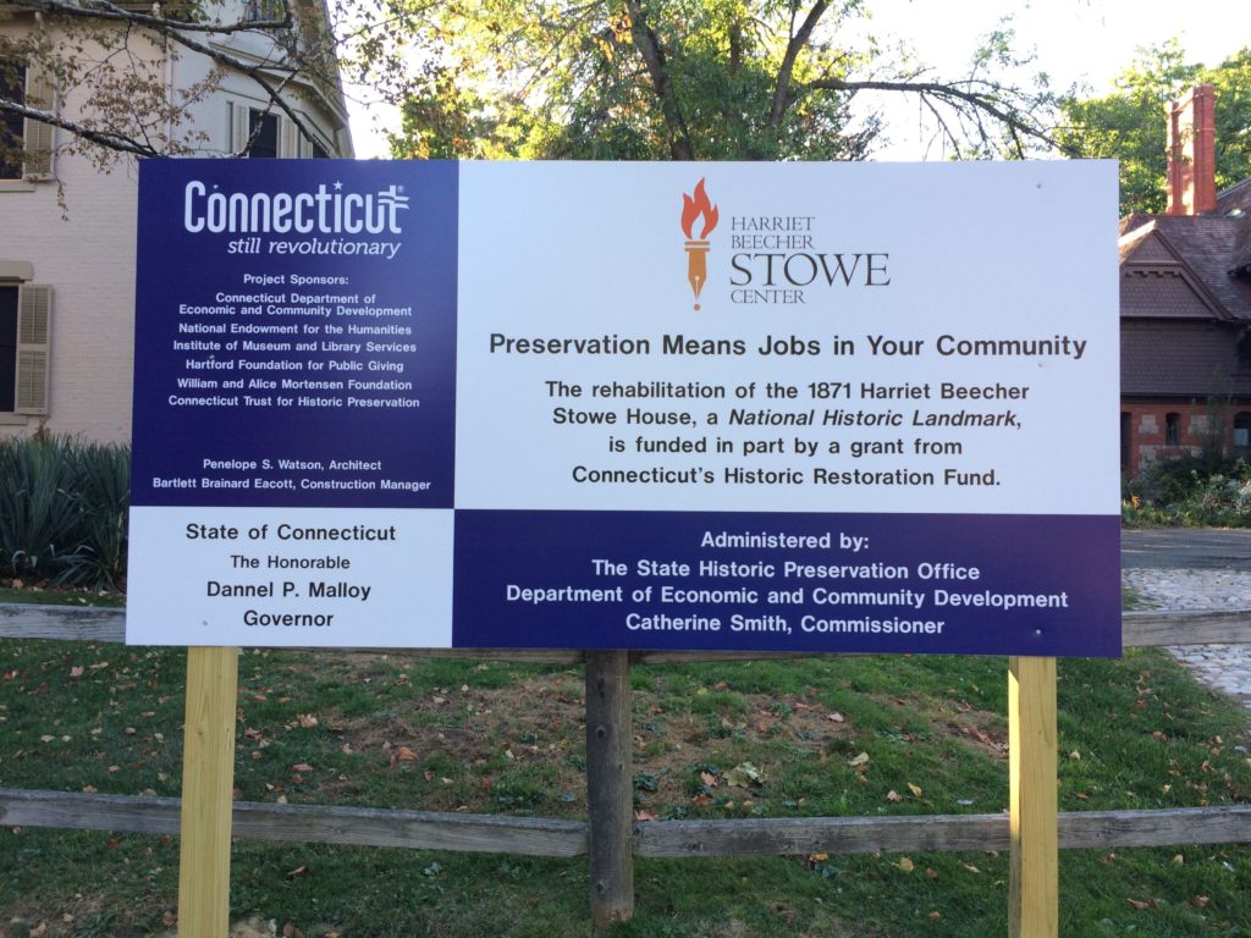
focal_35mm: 29
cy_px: 469
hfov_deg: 61.7
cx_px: 626
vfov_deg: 48.2
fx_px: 1048
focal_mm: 4.15
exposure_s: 1/120
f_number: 2.2
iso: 40
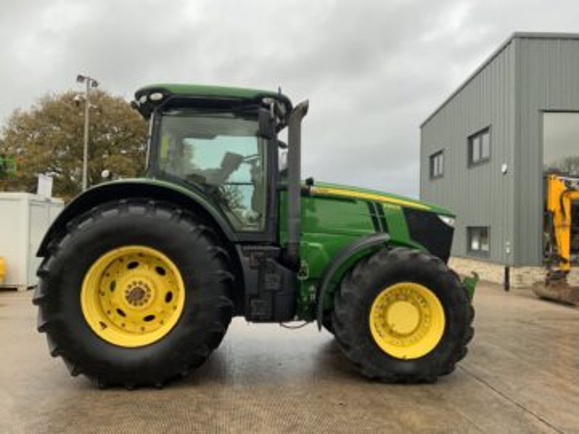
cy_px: 217
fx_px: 485
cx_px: 290
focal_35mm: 29
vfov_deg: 48.2
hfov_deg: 61.7
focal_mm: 3
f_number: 1.8
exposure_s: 1/128
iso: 16
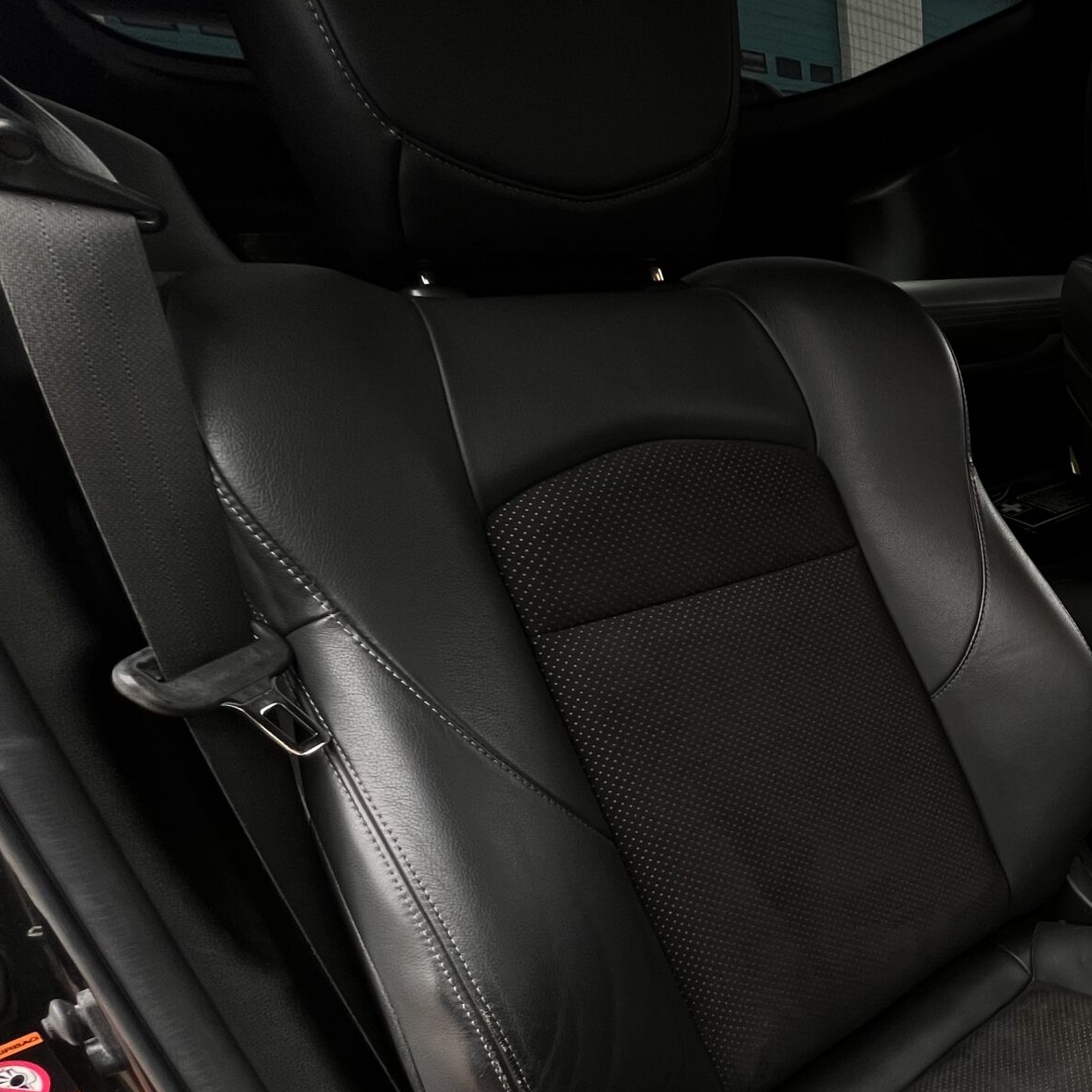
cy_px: 779
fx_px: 892
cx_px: 1148
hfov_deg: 48.6
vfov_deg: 60.4
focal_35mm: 25
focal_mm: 1.57
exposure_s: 1/99
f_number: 1.8
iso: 64
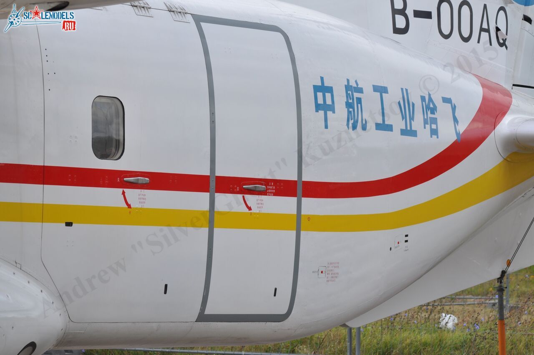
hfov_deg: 11.8
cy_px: 178
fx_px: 2578
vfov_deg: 7.9
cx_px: 267
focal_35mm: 174
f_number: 8
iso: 200
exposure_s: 1/200
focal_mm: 116
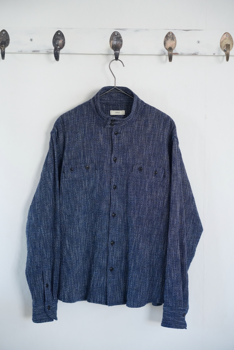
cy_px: 175
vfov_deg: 28.1
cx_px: 117
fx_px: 702
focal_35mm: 72
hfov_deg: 18.9
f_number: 4
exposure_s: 1/500
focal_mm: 72
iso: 4000
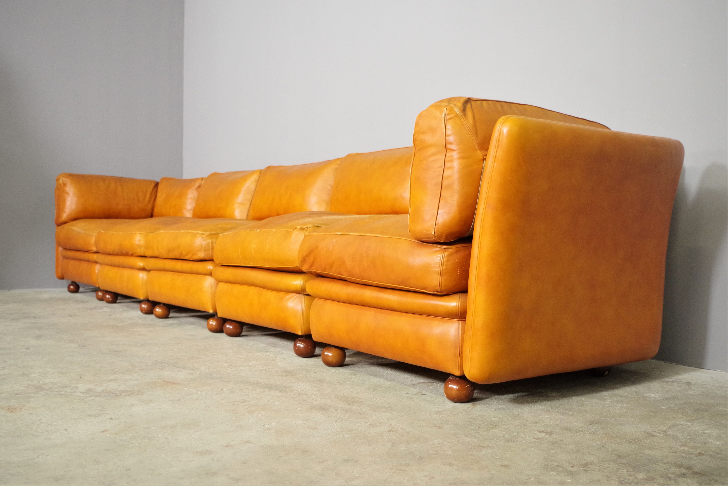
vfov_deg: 36.9
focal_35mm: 36
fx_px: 728
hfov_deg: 53.1
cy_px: 243
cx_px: 364
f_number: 4
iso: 1600
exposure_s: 1/30
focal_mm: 24.38
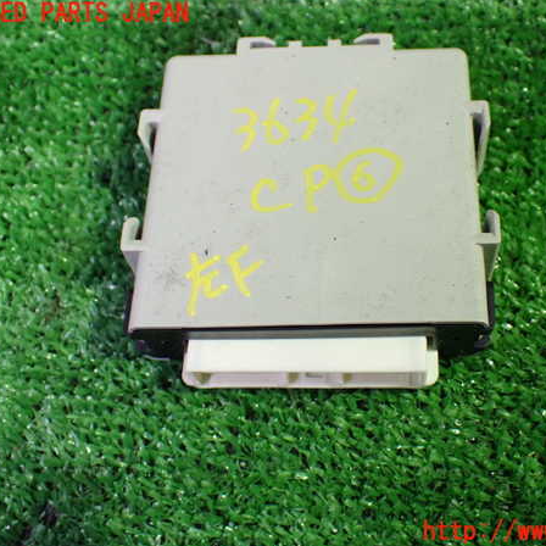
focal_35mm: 45
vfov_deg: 37.6
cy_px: 273
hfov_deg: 37.4
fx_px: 803
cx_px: 333
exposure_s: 1/40
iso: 800
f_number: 2.7
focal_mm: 6.83
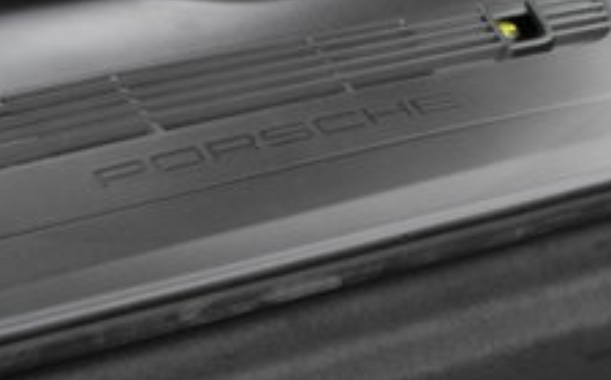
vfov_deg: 11.6
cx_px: 386
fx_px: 1825
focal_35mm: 110
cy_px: 475
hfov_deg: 19.0
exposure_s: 1/30
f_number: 3.8
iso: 1250
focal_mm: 21
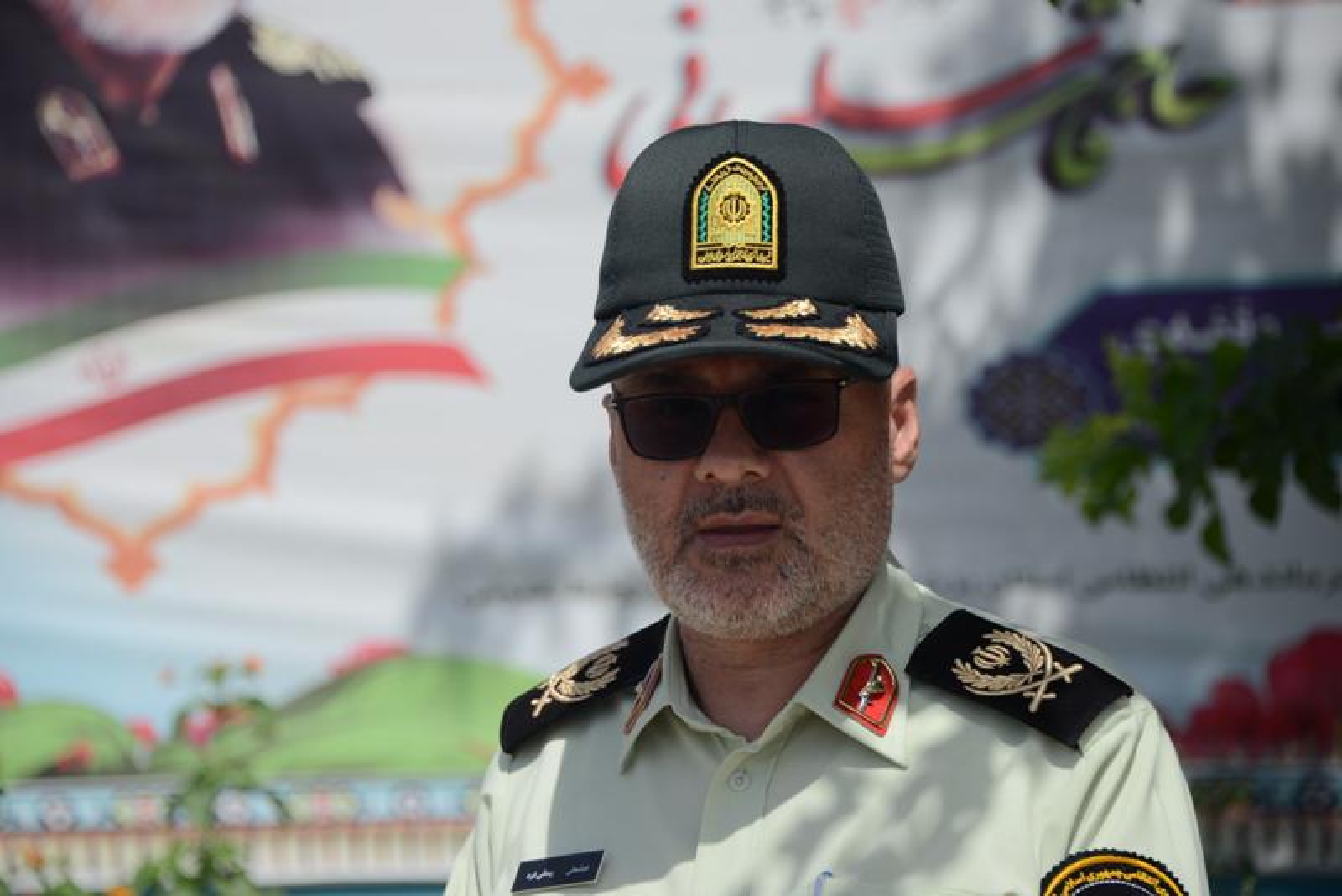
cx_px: 671
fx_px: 5966
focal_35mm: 160
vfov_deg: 8.6
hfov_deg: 12.8
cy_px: 448
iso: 320
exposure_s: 1/2000
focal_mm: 160
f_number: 5.6
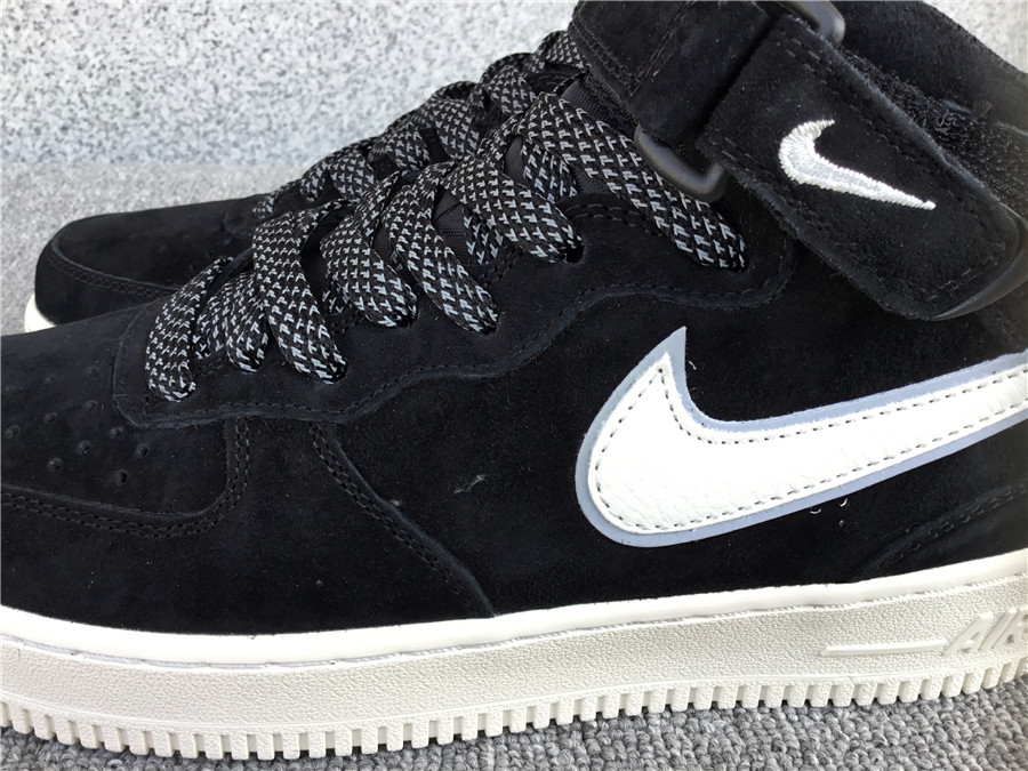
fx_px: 921
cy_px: 386
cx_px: 514
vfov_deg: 45.4
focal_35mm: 31
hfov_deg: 58.4
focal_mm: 3.3
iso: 25
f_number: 2.4
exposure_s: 1/100
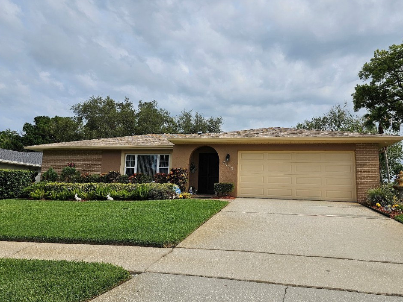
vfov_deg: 54.9
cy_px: 152
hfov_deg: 69.4
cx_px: 206
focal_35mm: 25
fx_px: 291
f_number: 1.7
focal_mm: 6.3
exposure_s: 1/1667
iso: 10
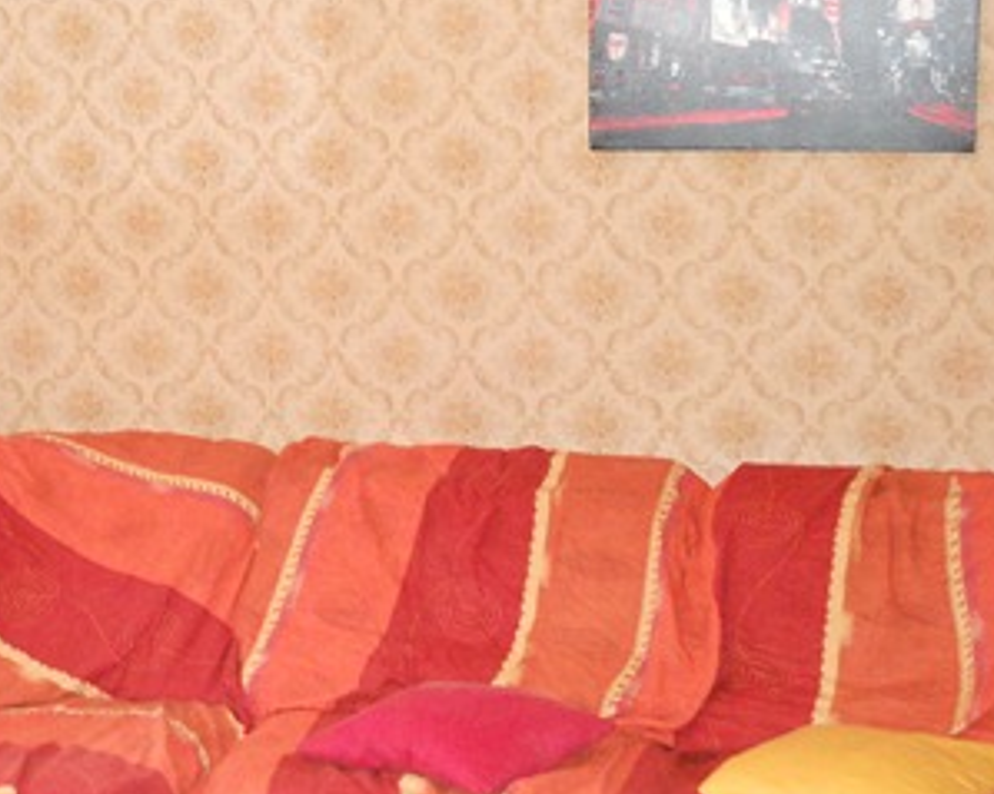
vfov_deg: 22.8
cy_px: 334
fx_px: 1970
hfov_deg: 27.9
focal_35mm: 67
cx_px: 249
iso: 640
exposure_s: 1/30
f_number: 3.1
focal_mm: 6.72
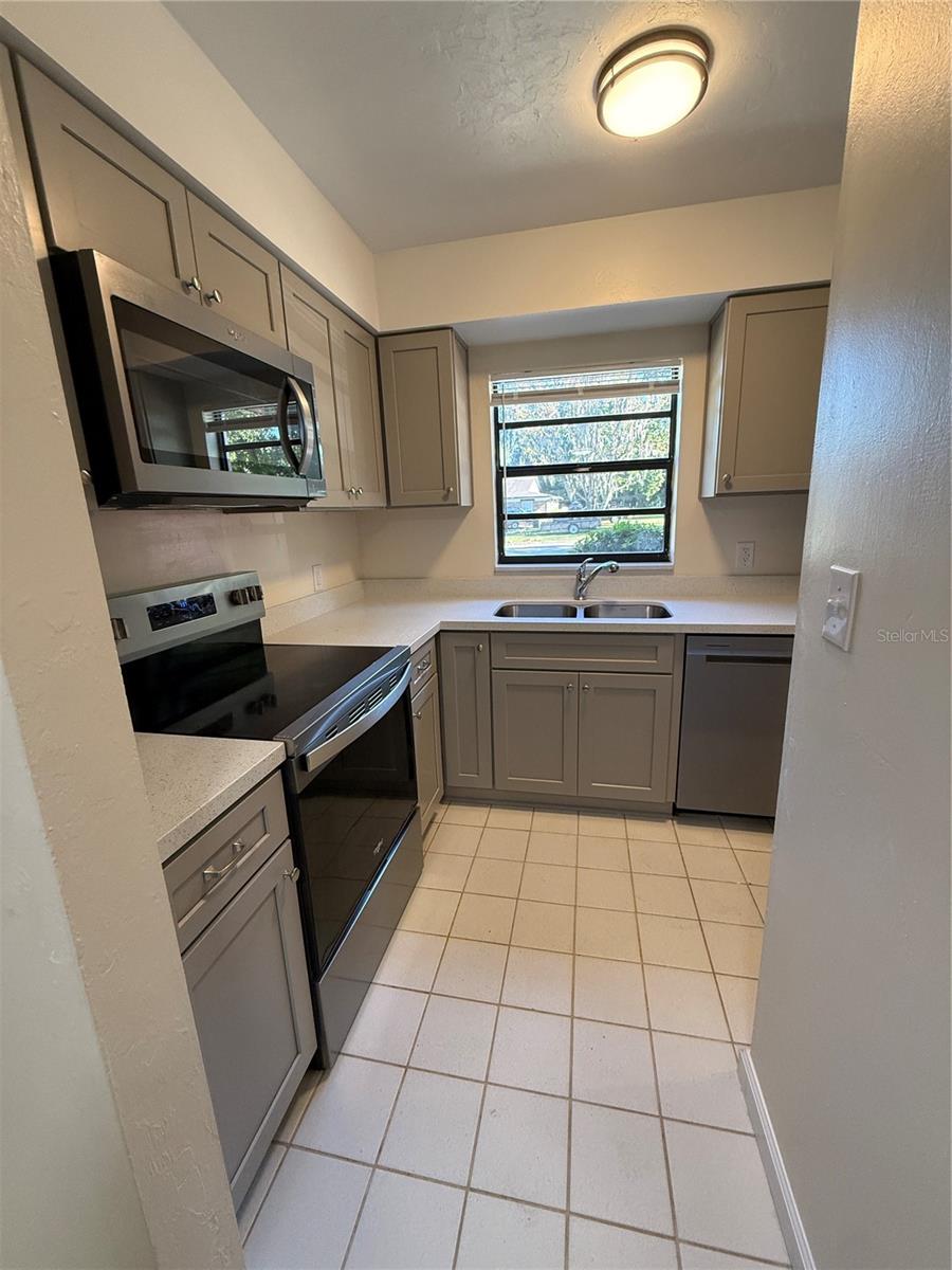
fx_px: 513
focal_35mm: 14
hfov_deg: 85.7
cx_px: 476
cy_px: 635
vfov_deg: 102.1
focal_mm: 2.22
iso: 250
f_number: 2.2
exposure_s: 1/120
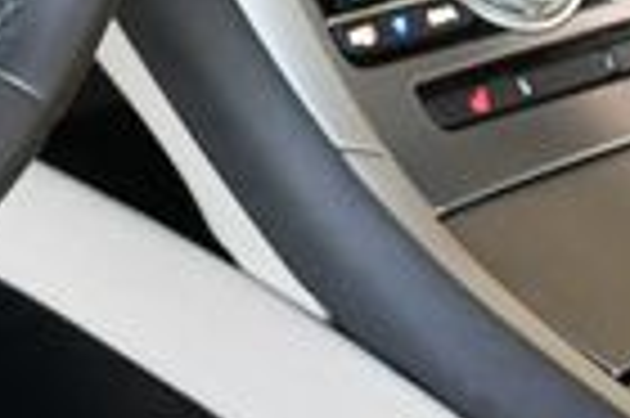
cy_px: -270
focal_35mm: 220
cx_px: -252
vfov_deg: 6.1
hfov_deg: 9.2
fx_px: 3845
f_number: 3.8
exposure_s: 1/200
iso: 800
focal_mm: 24
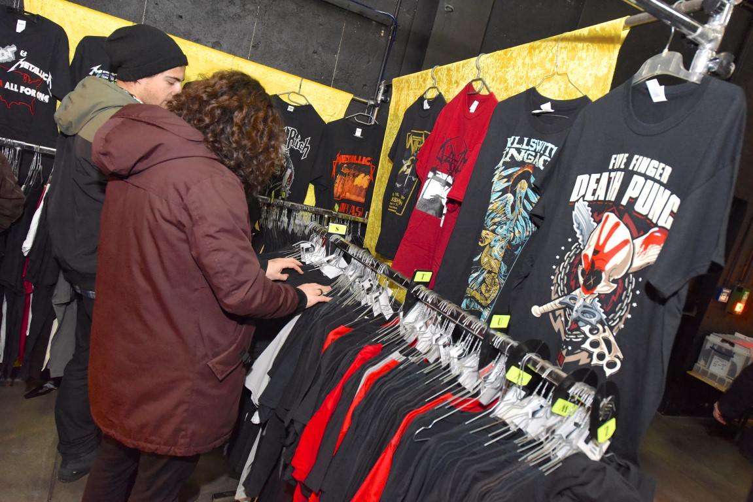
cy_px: 251
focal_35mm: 22
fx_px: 460
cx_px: 376
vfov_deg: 57.3
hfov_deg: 78.6
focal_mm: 22
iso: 5000
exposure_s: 1/60
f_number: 5
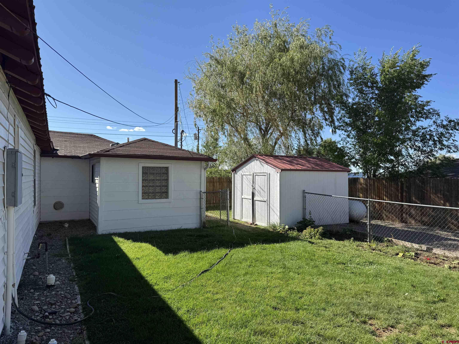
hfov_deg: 71.6
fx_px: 318
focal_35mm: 24
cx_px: 230
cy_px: 172
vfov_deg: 56.8
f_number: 1.78
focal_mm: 6.76
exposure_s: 1/3247
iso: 80
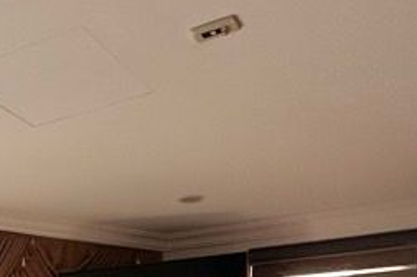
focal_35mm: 59
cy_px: 488
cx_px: -12
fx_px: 683
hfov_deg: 31.2
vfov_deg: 18.4
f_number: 2.2
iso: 40
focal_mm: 2.22
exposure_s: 1/212
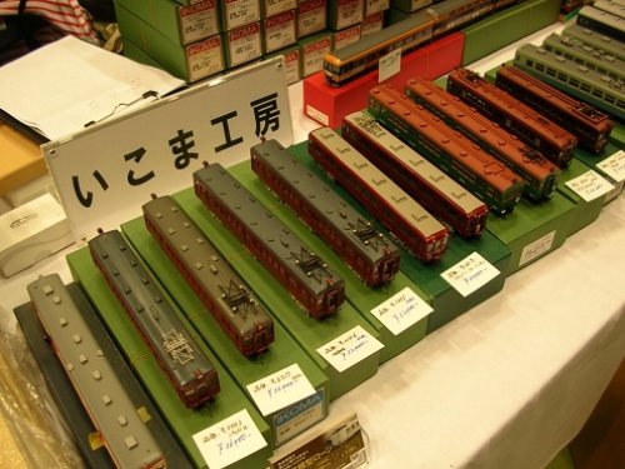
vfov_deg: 40.7
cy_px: 234
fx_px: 632
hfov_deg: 52.6
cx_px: 312
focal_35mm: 35
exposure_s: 1/19
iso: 50
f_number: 2.8
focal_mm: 5.8
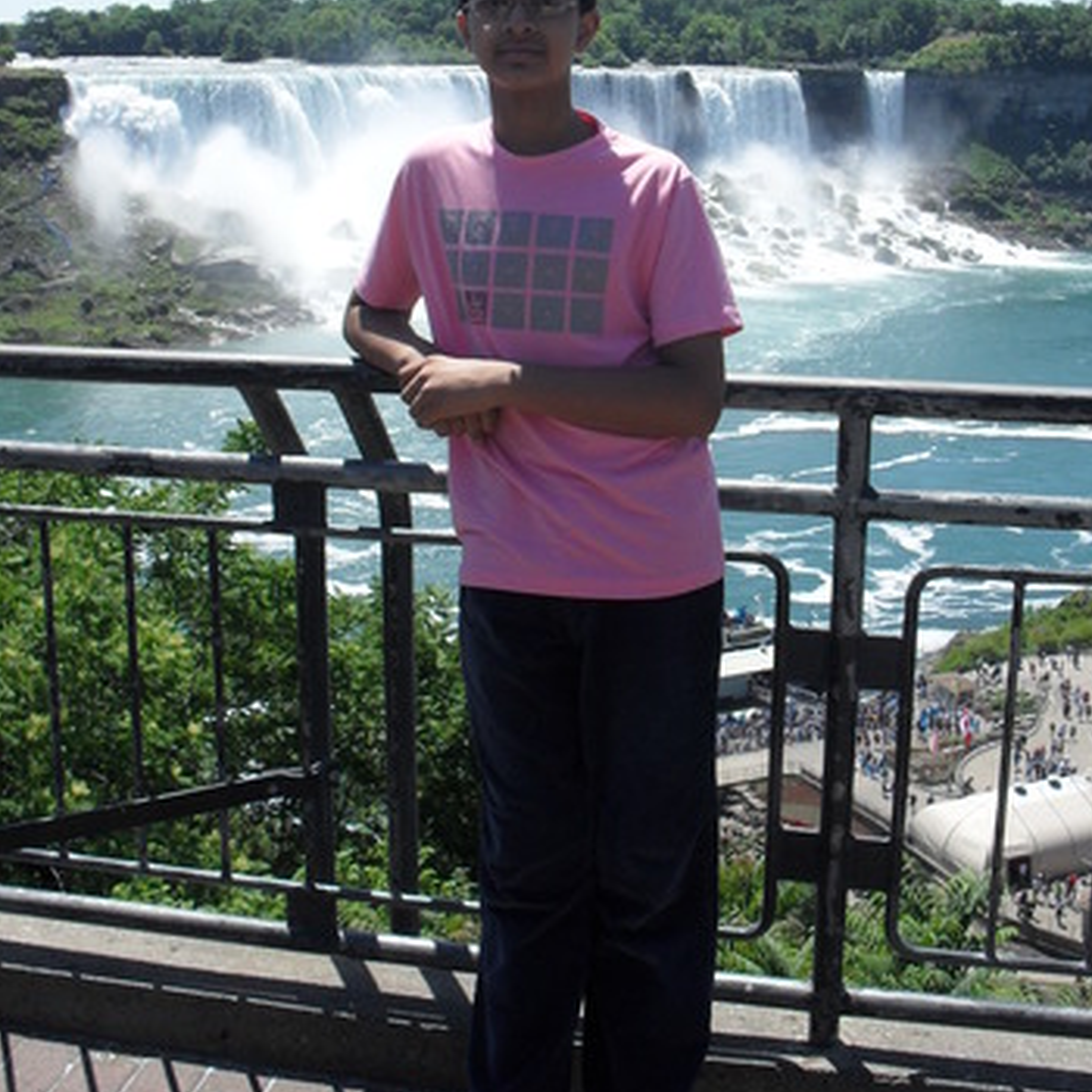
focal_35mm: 46
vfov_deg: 36.6
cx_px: 558
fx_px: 1642
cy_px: 415
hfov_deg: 36.8
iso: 80
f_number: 8.3
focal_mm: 6.3
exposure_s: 1/180
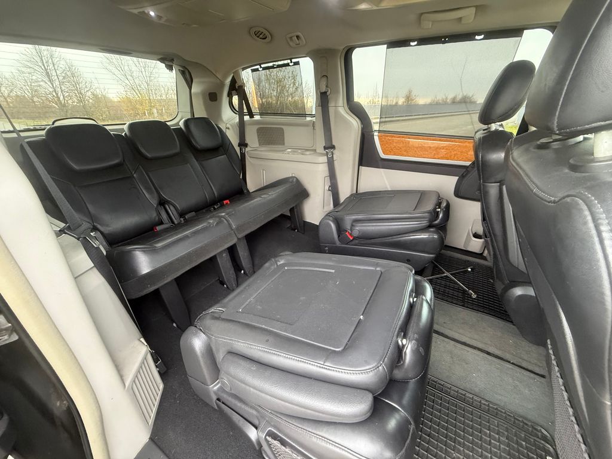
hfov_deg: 102.1
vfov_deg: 85.7
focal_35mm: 14
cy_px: 230
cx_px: 306
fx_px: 248
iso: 500
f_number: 2.2
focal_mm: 2.22
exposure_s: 1/60
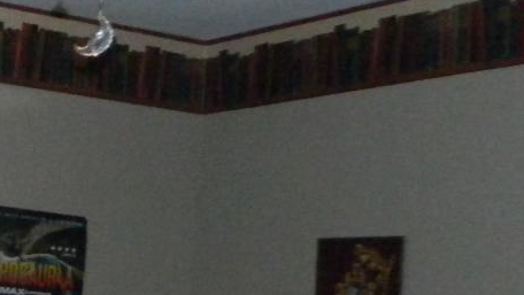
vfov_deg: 13.9
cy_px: 304
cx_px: -95
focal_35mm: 86
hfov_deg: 22.8
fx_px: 1195
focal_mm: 4.5
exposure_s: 1/30
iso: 800
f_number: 8.7
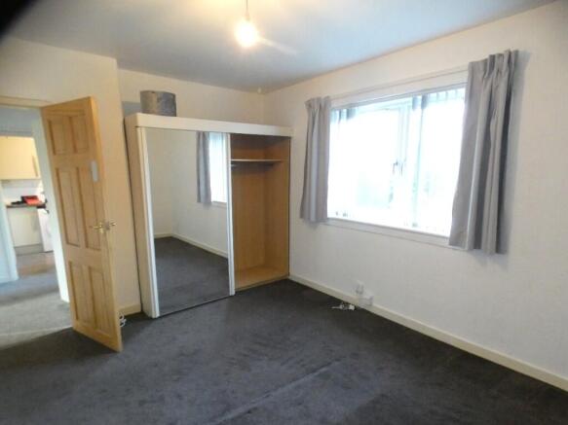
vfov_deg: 66.0
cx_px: 284
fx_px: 328
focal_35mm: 20
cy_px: 212
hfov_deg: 81.8
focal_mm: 3.6
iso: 1600
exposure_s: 1/60
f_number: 2.8
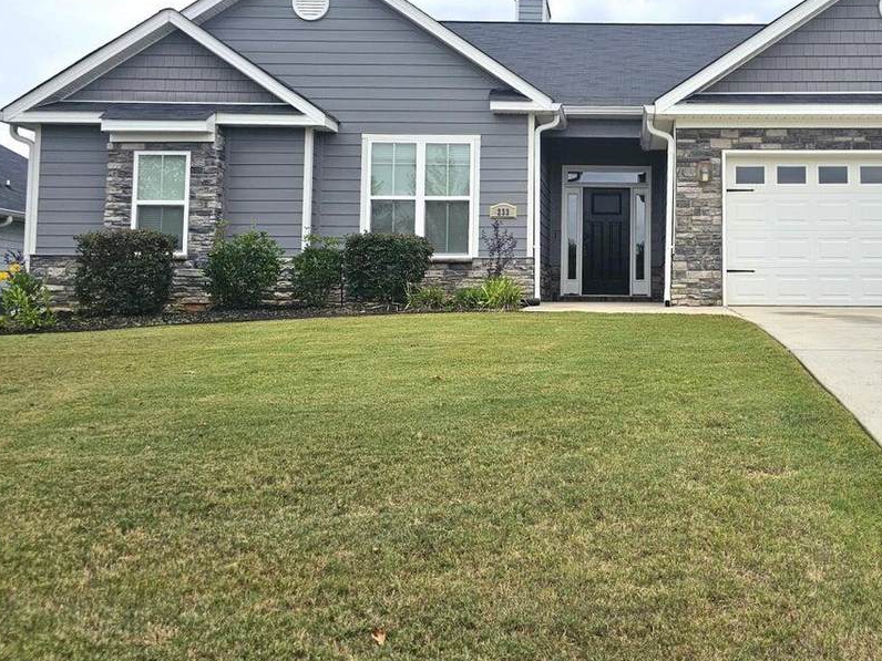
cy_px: 234
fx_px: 943
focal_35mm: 37
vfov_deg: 38.3
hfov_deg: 48.6
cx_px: 640
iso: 12
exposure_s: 1/1650
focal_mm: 6.3
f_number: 1.7
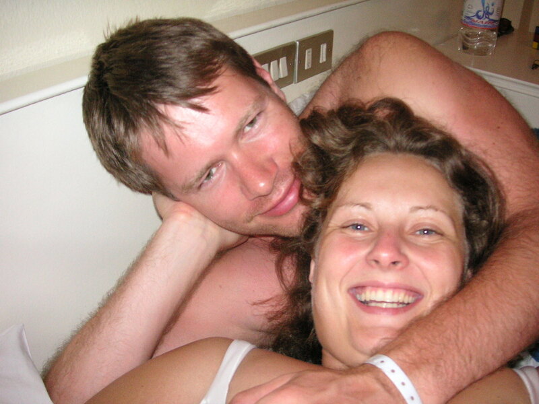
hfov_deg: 50.1
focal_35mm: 37
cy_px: 202
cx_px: 270
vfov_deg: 38.7
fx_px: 576
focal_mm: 6.1
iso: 160
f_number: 2.8
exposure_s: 1/45
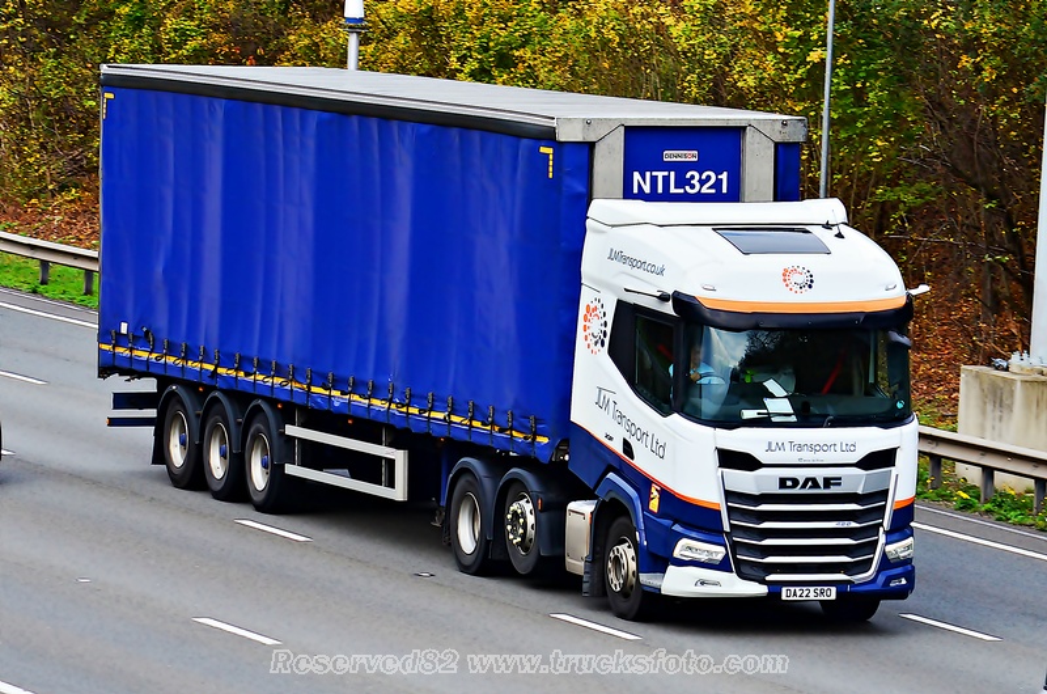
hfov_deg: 9.2
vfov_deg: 6.1
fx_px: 6531
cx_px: 524
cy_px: 347
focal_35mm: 225
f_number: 7.1
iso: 250
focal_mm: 150
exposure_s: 1/320
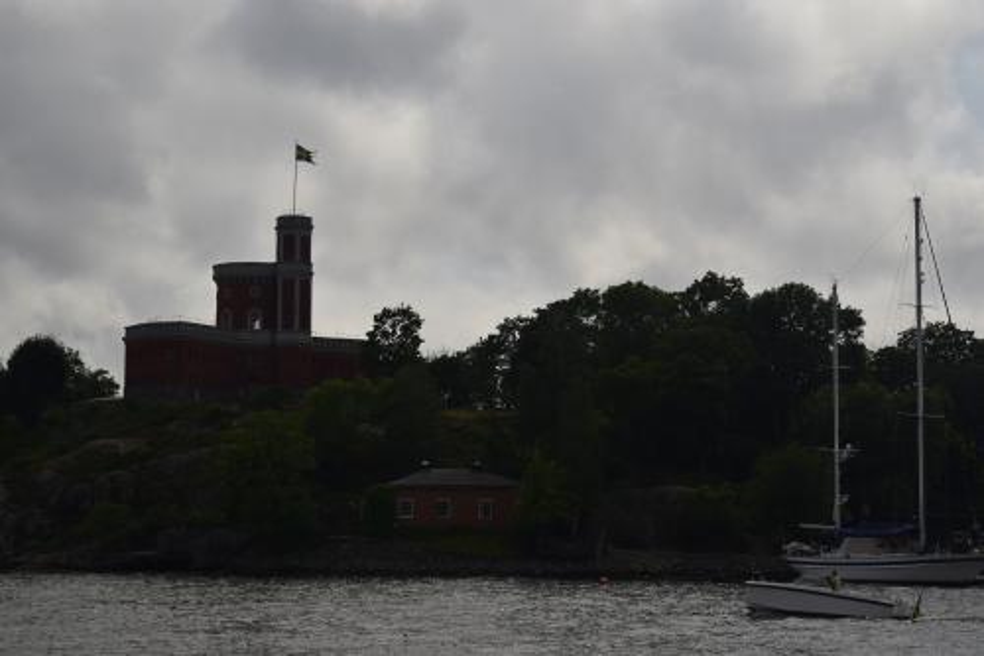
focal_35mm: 75
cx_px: 492
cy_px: 328
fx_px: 2049
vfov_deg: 18.2
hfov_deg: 27.0
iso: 100
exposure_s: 1/2000
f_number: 7.1
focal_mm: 50
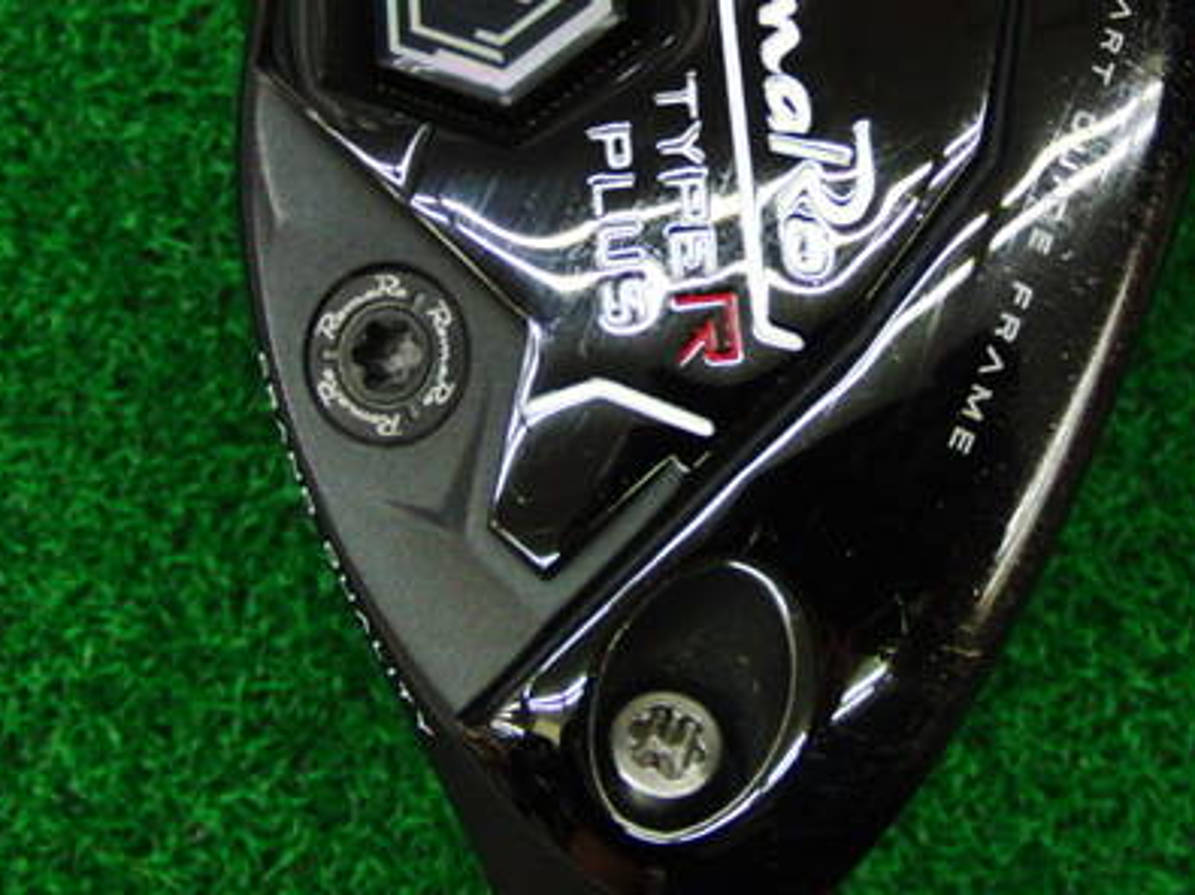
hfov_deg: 31.9
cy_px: 194
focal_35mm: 60
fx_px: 2071
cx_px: 802
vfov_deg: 24.1
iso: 400
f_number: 3.6
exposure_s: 1/60
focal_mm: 6.42
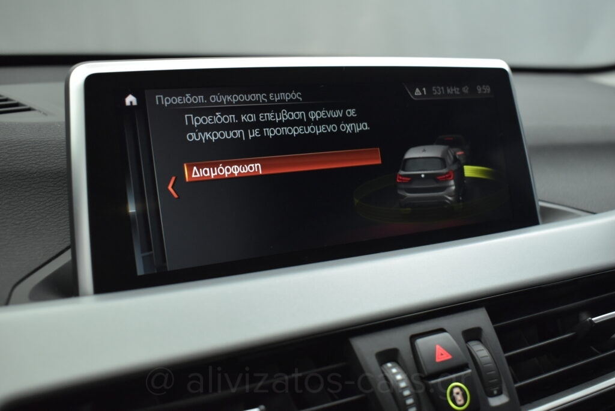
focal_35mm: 36
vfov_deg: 36.9
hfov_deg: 53.1
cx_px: 308
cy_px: 206
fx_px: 615
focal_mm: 24
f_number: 4
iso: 1600
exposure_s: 1/80
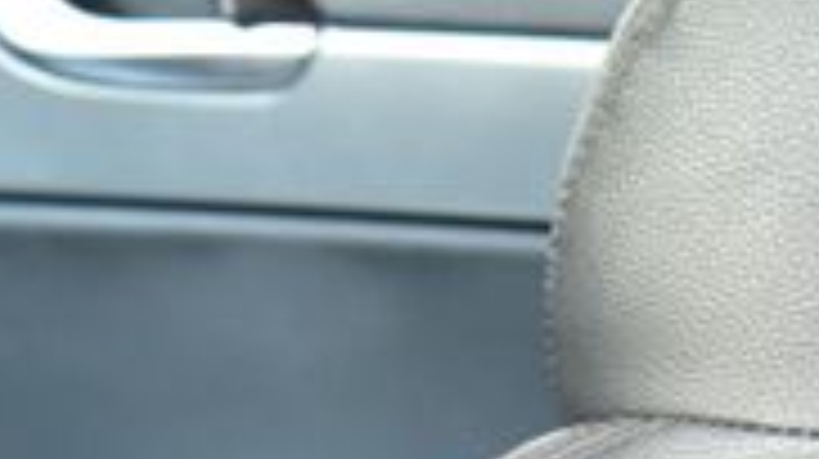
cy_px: 954
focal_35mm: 304
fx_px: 6593
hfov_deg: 7.1
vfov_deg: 3.9
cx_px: 603
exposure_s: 1/15
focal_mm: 55
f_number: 6.3
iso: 1100
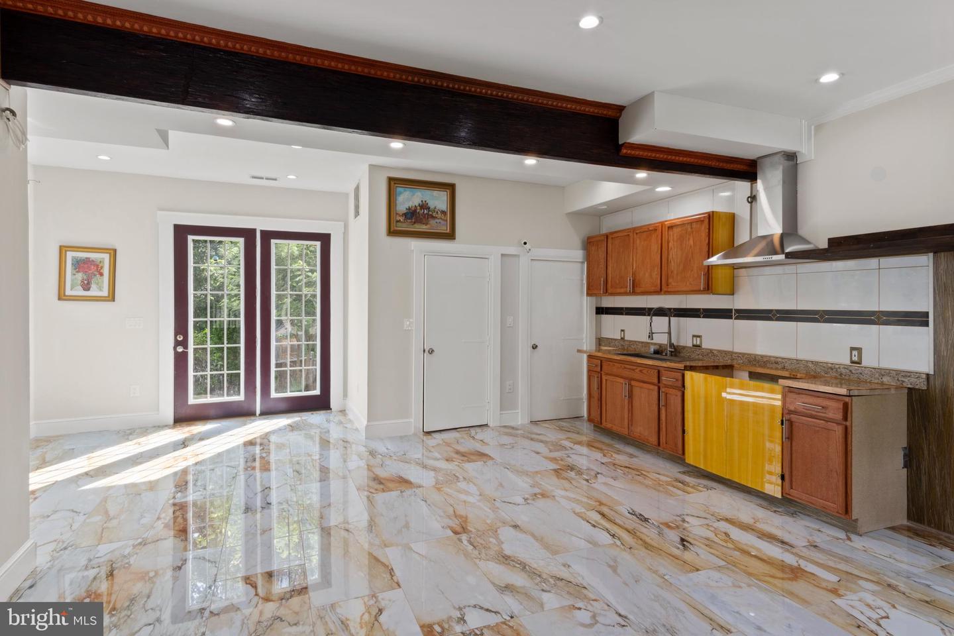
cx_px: 477
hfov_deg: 90.0
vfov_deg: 67.4
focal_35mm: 18
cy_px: 318
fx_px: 477
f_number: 11
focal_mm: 12
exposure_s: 1/4
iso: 250
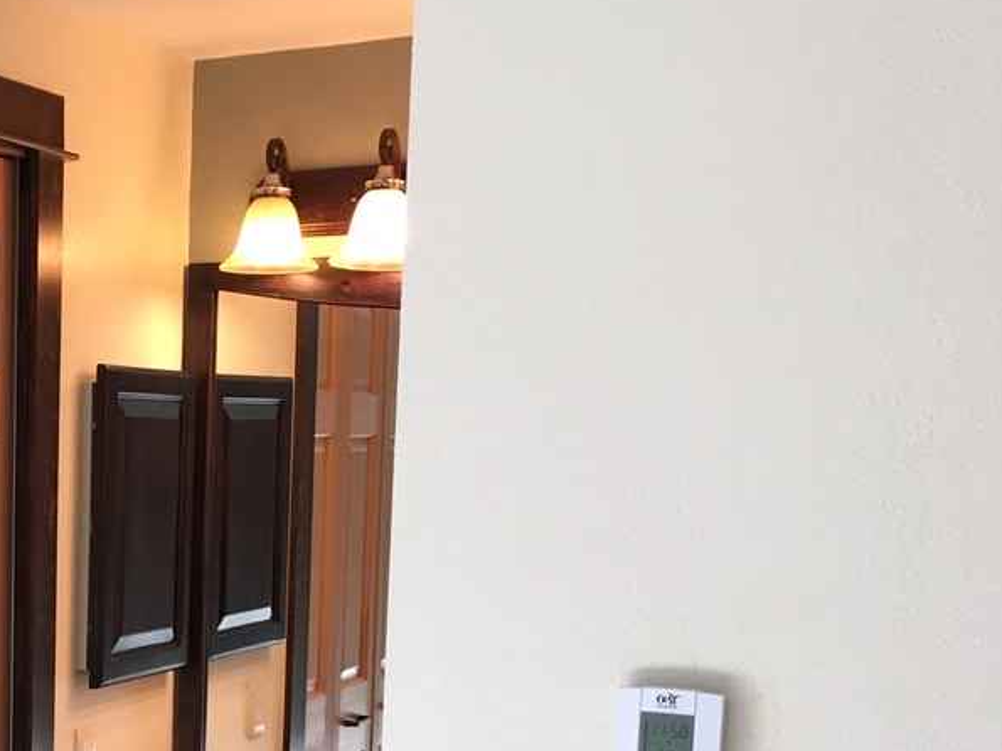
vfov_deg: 22.0
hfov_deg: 27.3
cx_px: -100
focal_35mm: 65
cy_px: 682
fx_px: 1881
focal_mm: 4.15
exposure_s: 1/30
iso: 32
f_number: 2.2
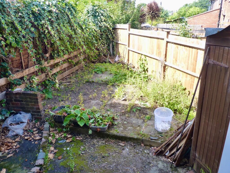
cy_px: 86
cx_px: 115
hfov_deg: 65.3
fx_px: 179
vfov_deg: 51.4
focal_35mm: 27
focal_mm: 4.8
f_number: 2.8
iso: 125
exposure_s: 1/125
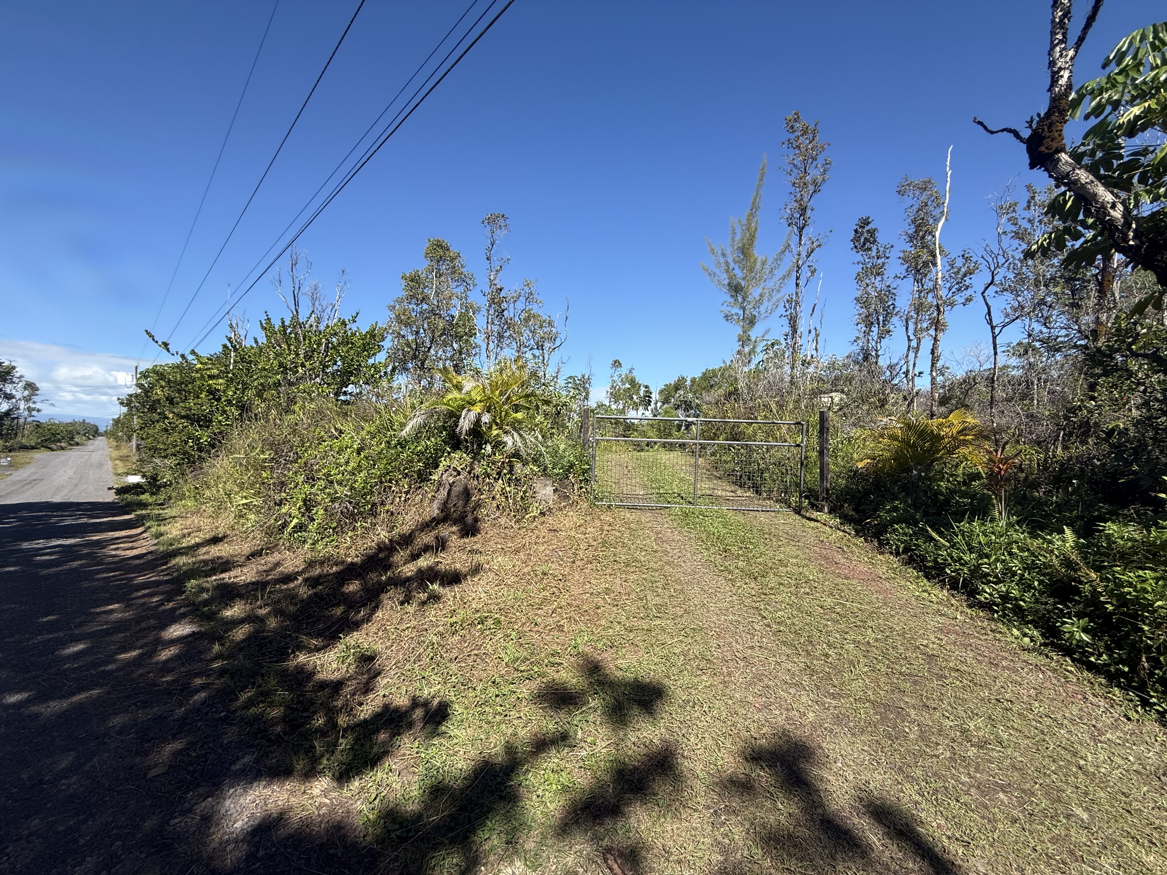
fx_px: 472
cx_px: 584
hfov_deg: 102.1
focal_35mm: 14
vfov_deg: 85.7
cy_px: 438
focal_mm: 2.22
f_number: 2.2
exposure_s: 1/1497
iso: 50
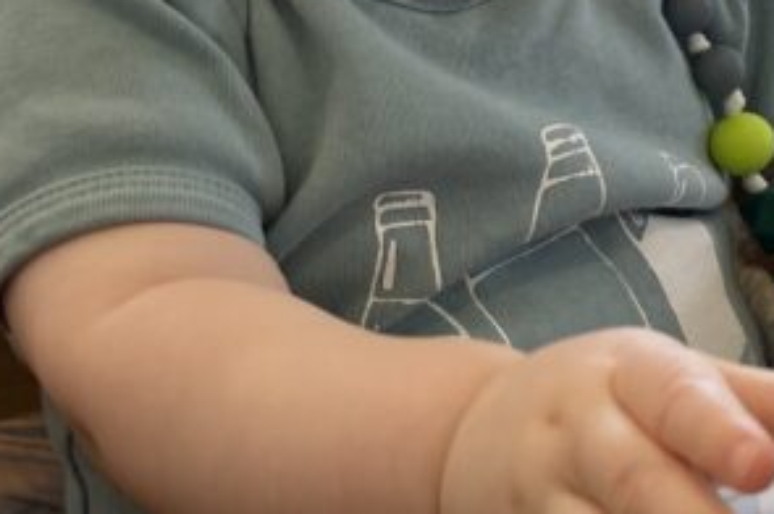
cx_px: 260
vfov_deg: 14.5
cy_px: 304
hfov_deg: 21.6
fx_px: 2019
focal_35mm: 94
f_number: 1.8
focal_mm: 4.25
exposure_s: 1/60
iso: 64
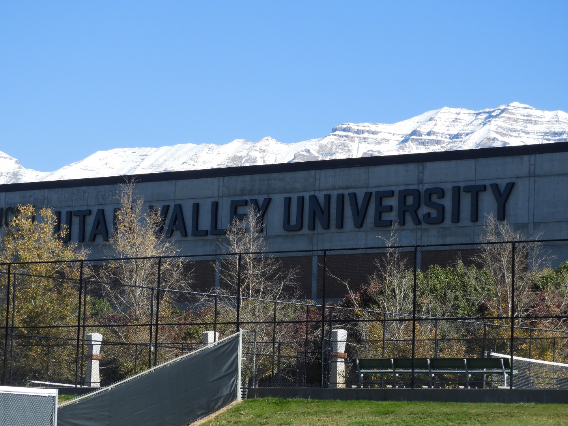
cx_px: 284
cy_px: 213
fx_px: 2461
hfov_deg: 13.2
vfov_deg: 9.9
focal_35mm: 150
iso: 100
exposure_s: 1/500
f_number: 5.2
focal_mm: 26.9
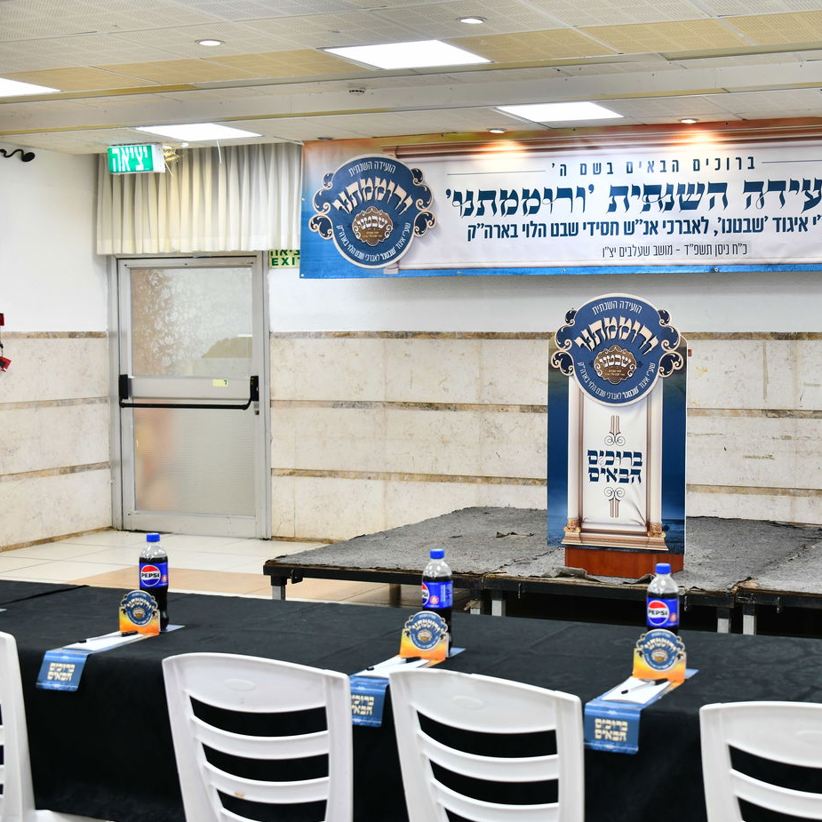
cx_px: 611
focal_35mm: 54
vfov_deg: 31.6
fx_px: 1451
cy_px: 411
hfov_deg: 31.1
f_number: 5
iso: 640
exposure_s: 1/80
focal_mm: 42
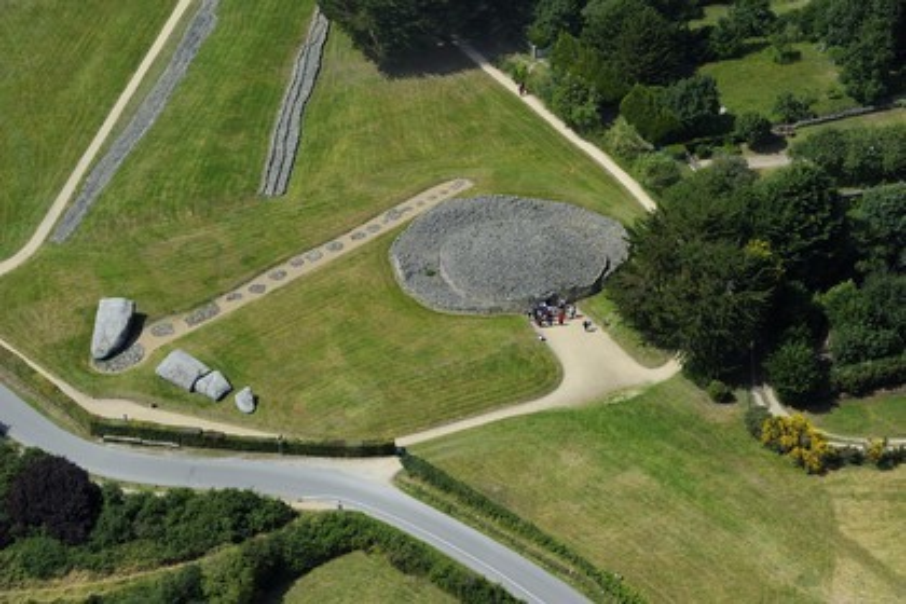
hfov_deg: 18.3
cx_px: 453
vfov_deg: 12.2
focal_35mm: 112
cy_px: 302
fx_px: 2818
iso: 400
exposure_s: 1/1000
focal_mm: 112
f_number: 9
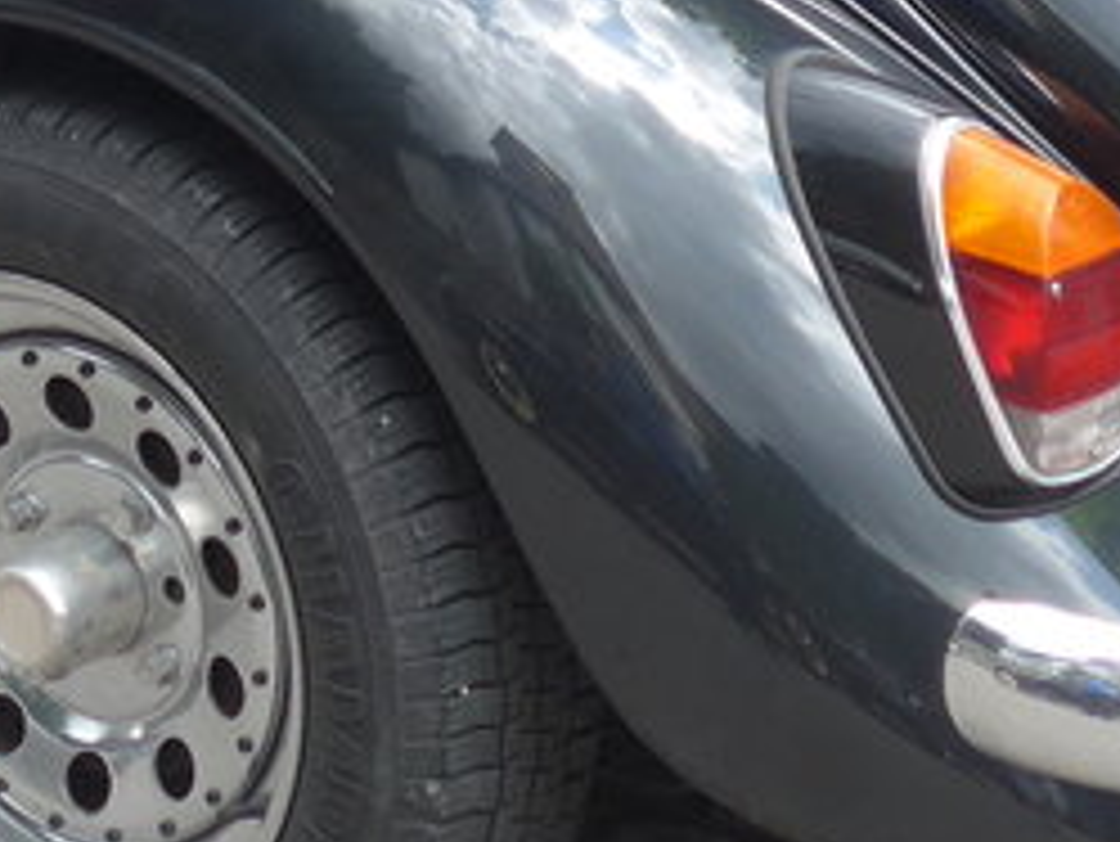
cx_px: -99
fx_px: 6086
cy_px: -536
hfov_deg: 10.4
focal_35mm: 188
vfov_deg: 7.7
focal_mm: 8
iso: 80
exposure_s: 1/250
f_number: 2.8
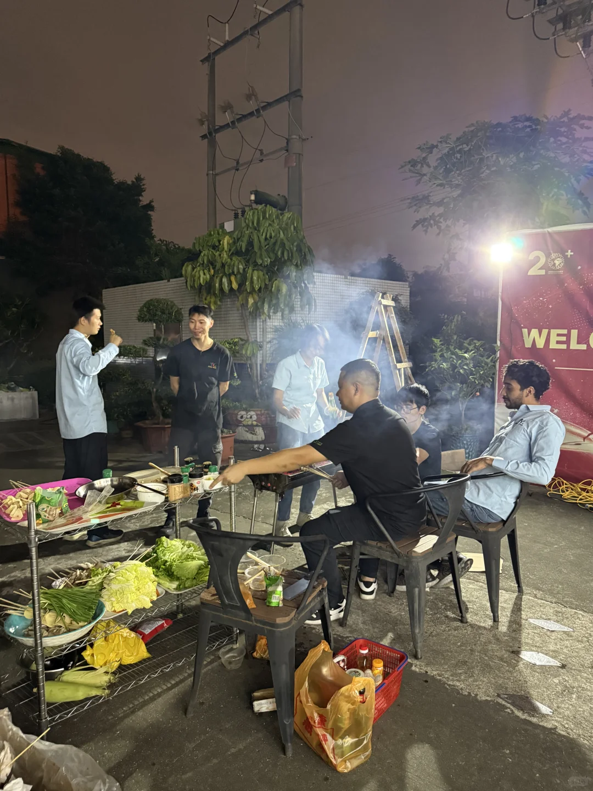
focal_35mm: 24
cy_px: 396
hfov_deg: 56.8
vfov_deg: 71.6
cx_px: 296
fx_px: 548
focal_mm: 6.76
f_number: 1.78
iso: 1000
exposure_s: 1/33
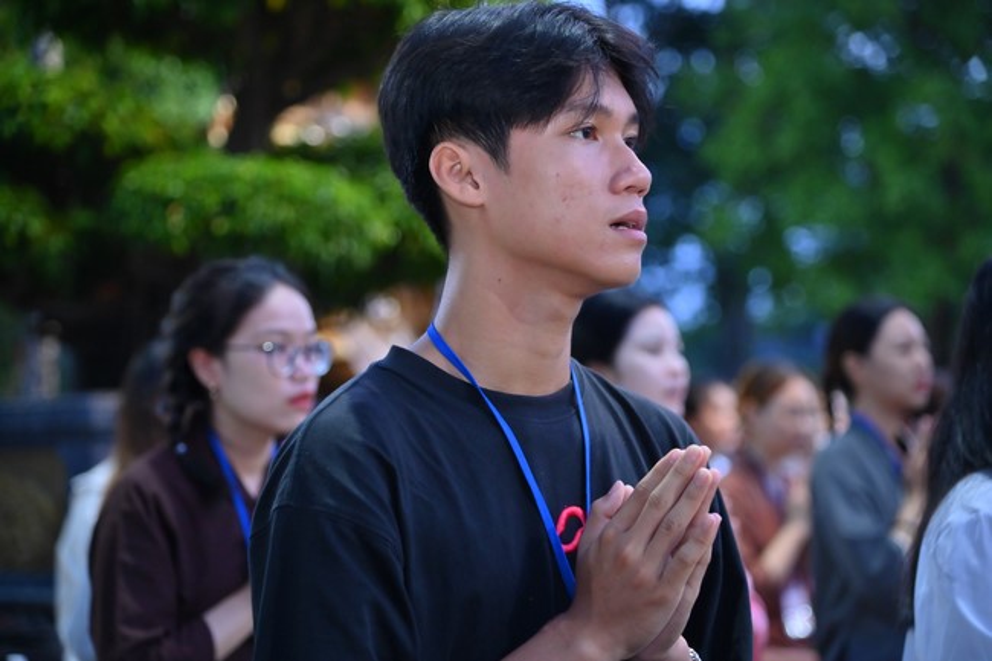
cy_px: 330
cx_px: 496
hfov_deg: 19.5
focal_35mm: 105
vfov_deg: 13.0
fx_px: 2892
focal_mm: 105
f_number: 4.5
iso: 2000
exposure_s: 1/50
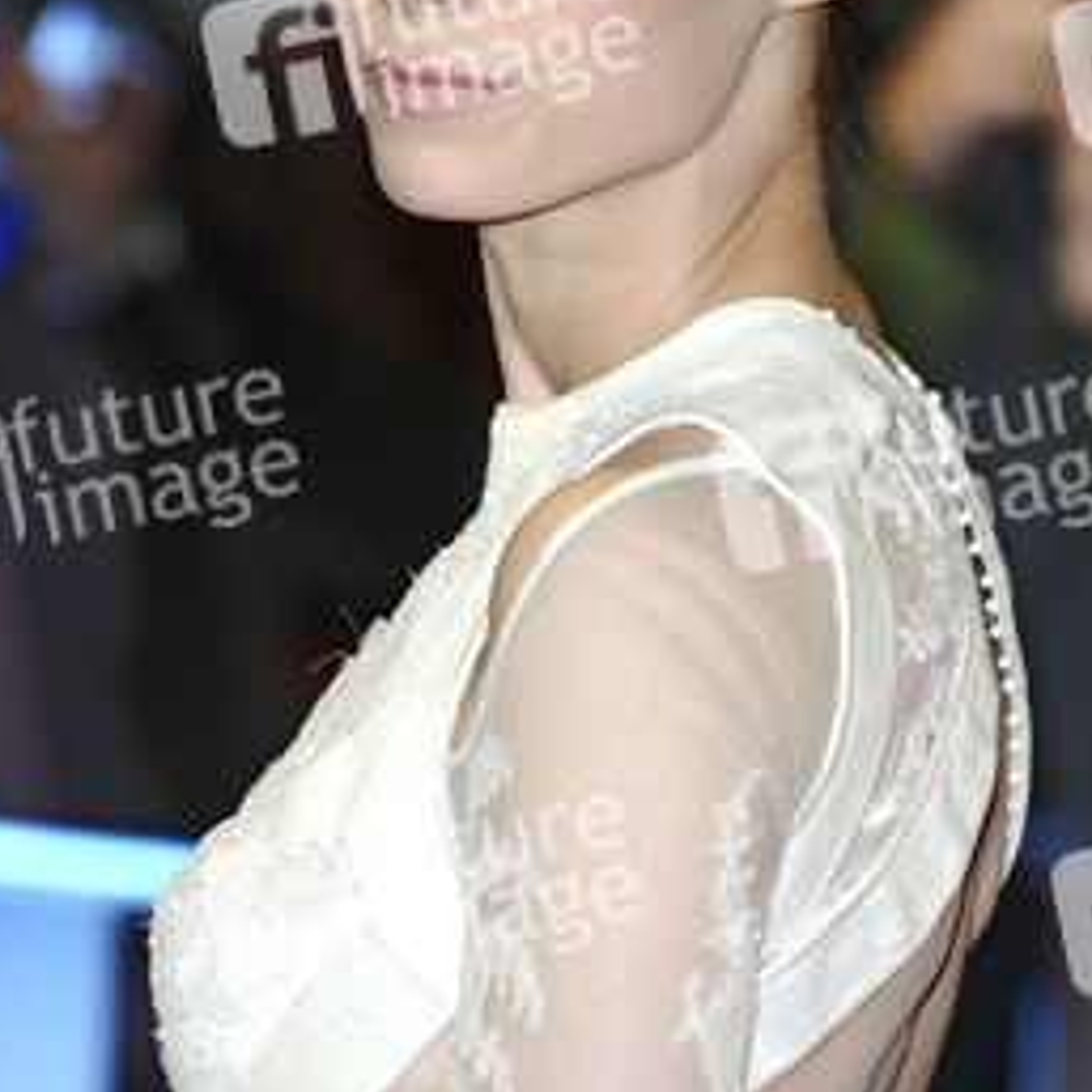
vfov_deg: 5.7
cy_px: 259
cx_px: 546
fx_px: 10981
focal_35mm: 308
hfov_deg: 5.7
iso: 320
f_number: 4
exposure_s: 1/200
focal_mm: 155
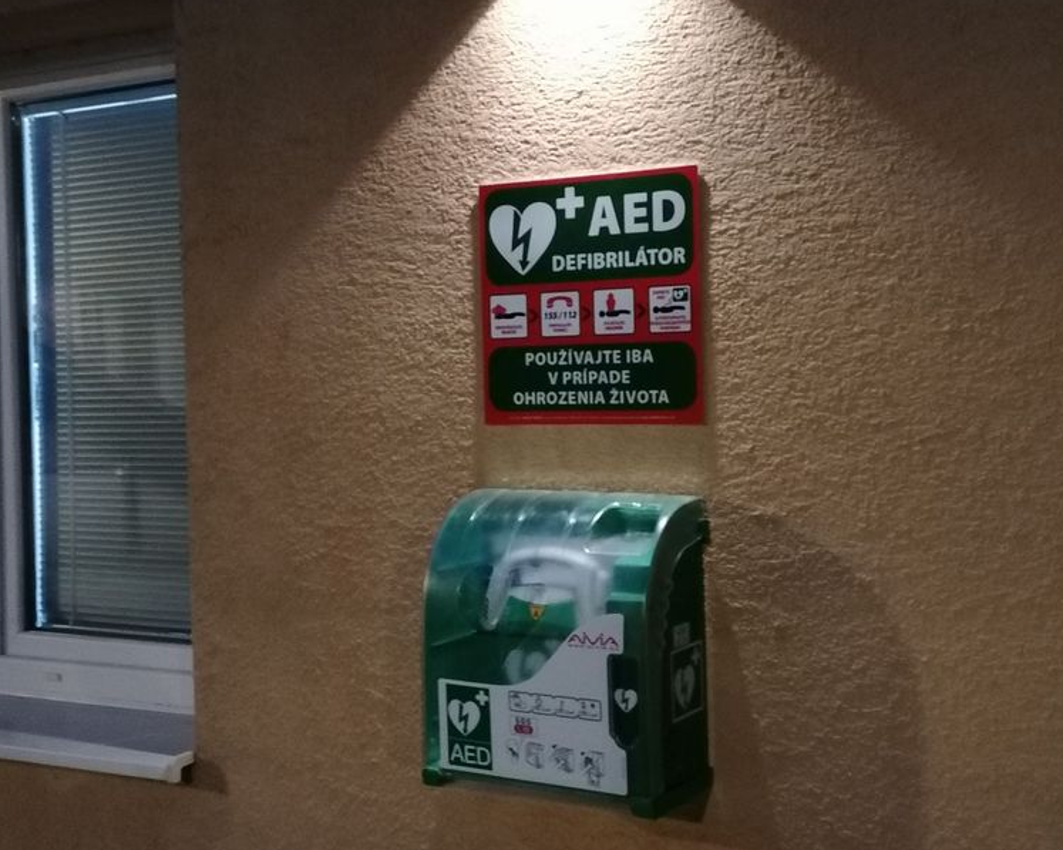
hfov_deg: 38.1
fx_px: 1541
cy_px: 362
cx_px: 528
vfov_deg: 30.8
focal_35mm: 49
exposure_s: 1/16.7
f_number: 1.8
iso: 1250
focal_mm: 4.75
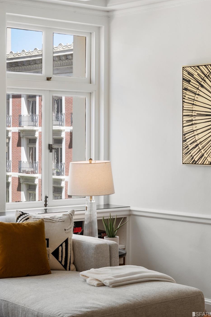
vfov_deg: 25.7
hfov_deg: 17.3
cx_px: 109
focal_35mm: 79
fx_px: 695
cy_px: 148
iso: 400
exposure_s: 1/50
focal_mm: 74
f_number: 9
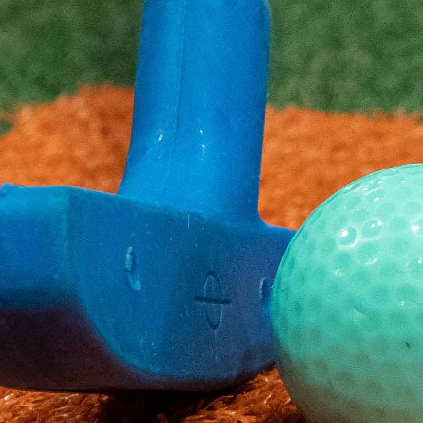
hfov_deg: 6.6
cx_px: 675
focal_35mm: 263
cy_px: 260
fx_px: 3636
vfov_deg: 6.7
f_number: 3.5
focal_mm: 25
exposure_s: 1/50
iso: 1600
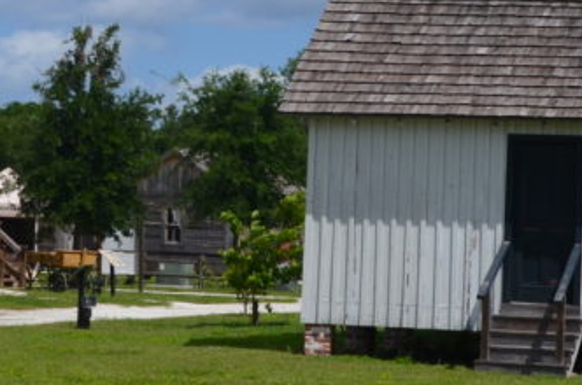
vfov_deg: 7.4
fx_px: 2985
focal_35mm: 185
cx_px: 109
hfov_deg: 11.1
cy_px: -28
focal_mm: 40
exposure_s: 1/200
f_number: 13
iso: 100
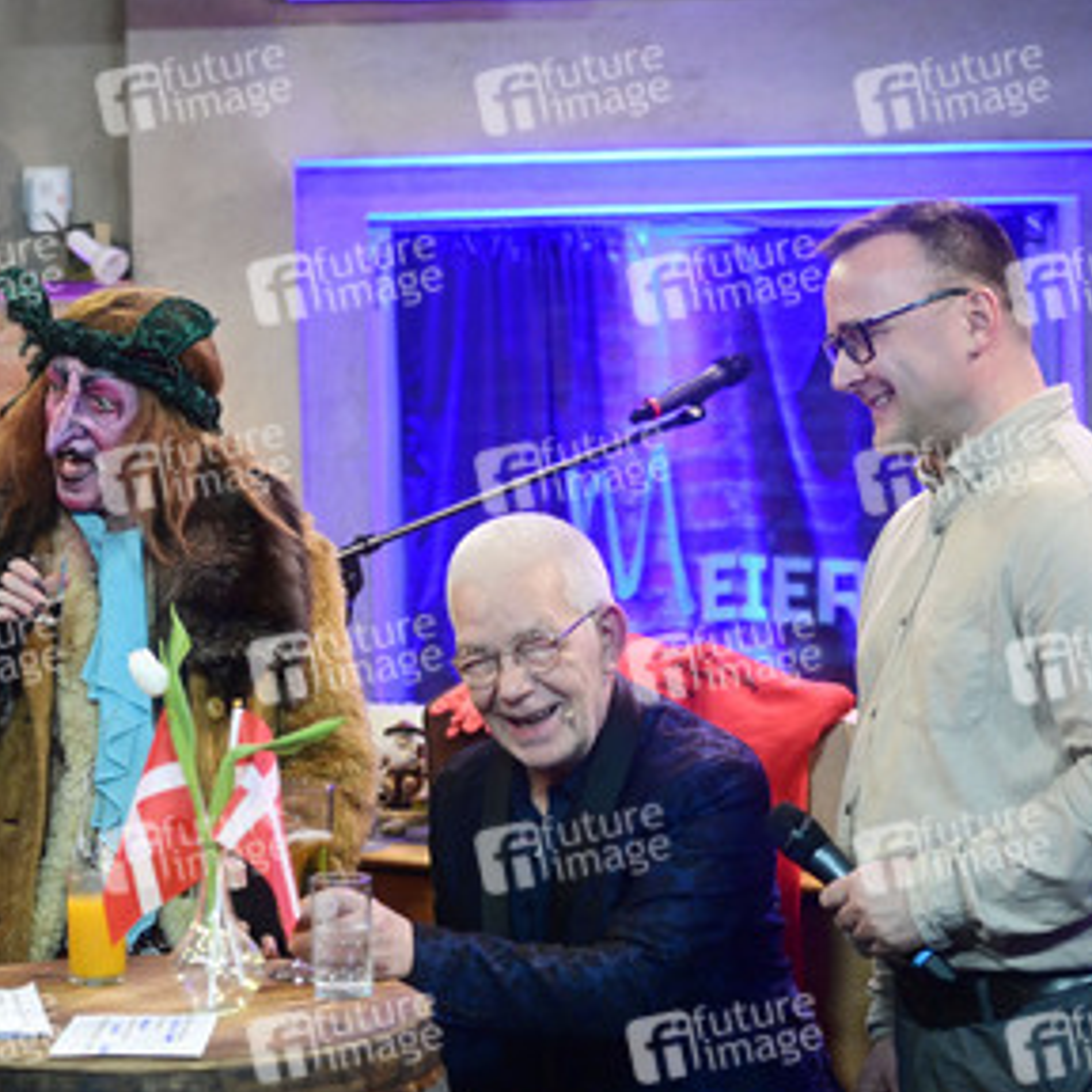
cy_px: 565
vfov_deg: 18.7
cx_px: 245
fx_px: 3319
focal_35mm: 93
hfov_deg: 18.5
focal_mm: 70
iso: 5000
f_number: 2.8
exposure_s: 1/200
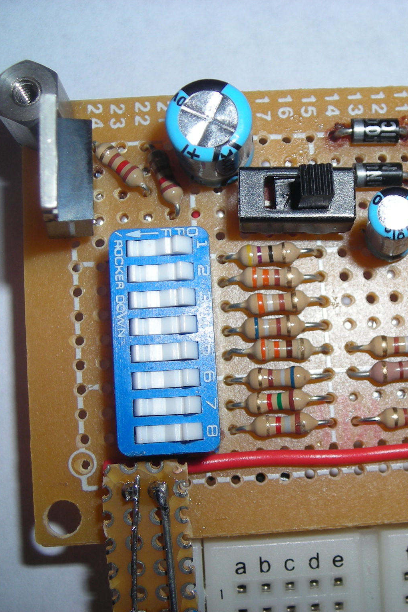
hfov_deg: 23.4
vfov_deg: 35.1
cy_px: 306
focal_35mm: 57
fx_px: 969
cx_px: 327
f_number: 6.6
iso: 50
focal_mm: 6.8
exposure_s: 1/60
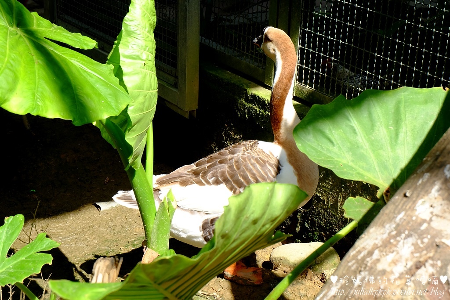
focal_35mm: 70
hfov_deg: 28.8
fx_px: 875
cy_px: 150
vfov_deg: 19.5
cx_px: 225
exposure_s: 1/105
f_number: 13
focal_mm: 46.7
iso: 400
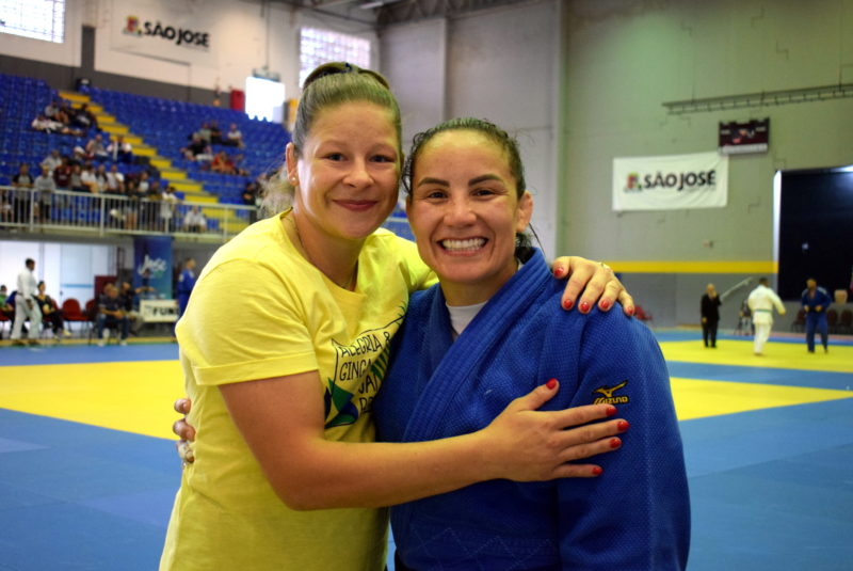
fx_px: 1103
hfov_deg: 42.3
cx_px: 426
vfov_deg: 29.0
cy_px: 286
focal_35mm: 46
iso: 3200
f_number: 4.2
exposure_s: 1/100
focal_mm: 31
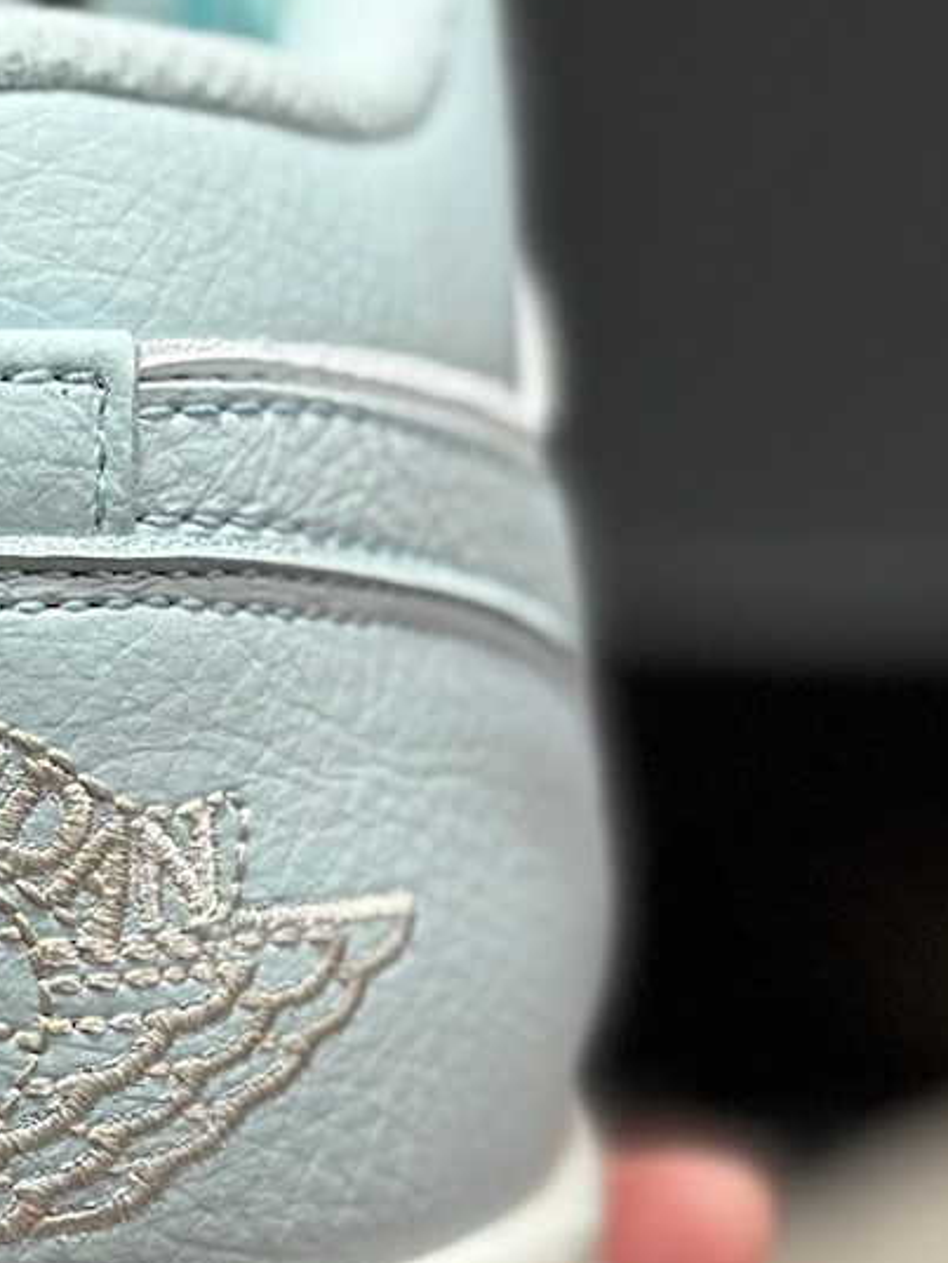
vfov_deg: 10.8
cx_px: -113
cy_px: 809
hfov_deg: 8.1
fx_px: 6680
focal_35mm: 183
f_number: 1.78
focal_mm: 6.86
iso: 80
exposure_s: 1/729
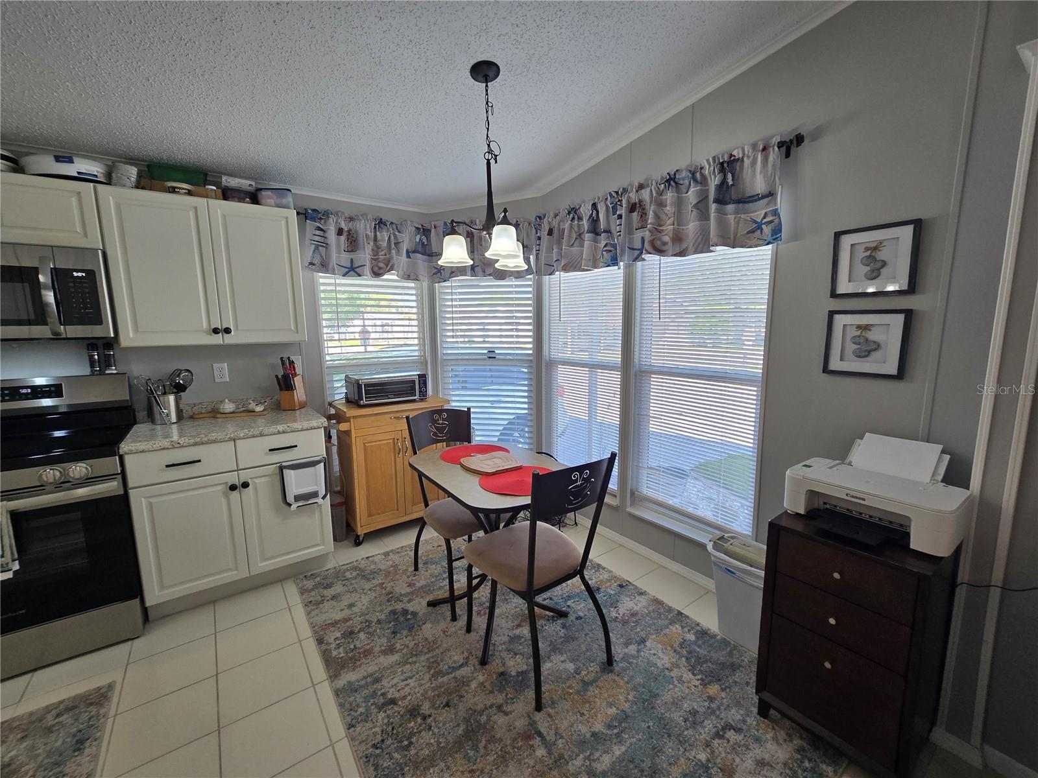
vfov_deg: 89.9
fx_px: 390
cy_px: 389
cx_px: 519
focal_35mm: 13
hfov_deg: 106.2
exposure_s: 1/60
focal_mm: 2.2
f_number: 2.2
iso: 80
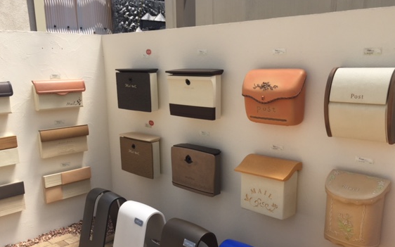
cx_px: 190
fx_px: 377
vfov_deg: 36.0
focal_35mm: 35
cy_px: 159
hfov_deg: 55.3
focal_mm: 4.15
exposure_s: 1/1412
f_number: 2.2
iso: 32
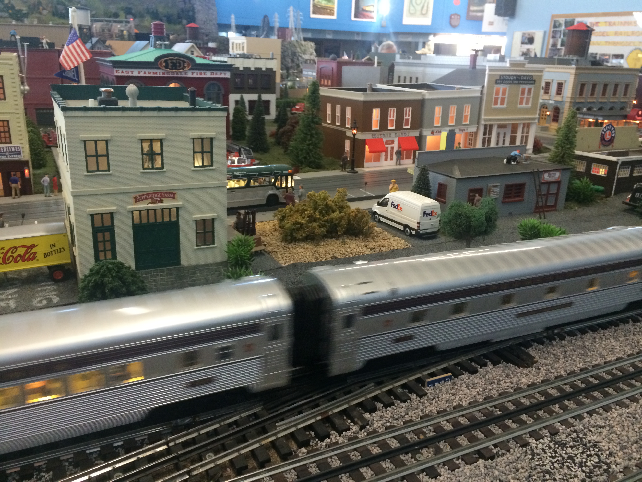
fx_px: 556
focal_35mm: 30
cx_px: 321
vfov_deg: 46.8
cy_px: 241
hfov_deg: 60.0
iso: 250
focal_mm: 4.12
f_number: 2.2
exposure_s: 1/30
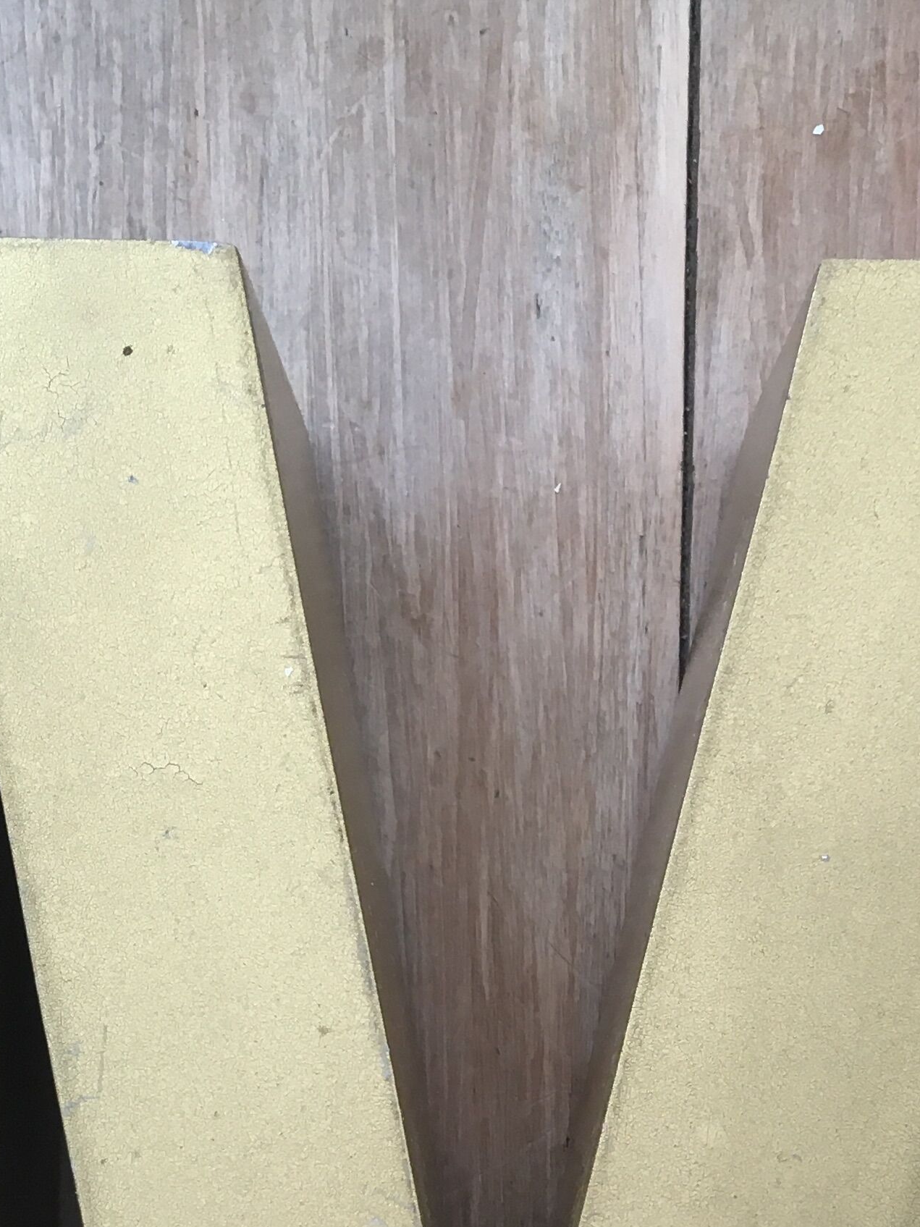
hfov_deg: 21.3
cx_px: 510
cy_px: 1249
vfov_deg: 26.5
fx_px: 2445
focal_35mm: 69
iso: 25
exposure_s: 1/33
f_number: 2.2
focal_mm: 4.15
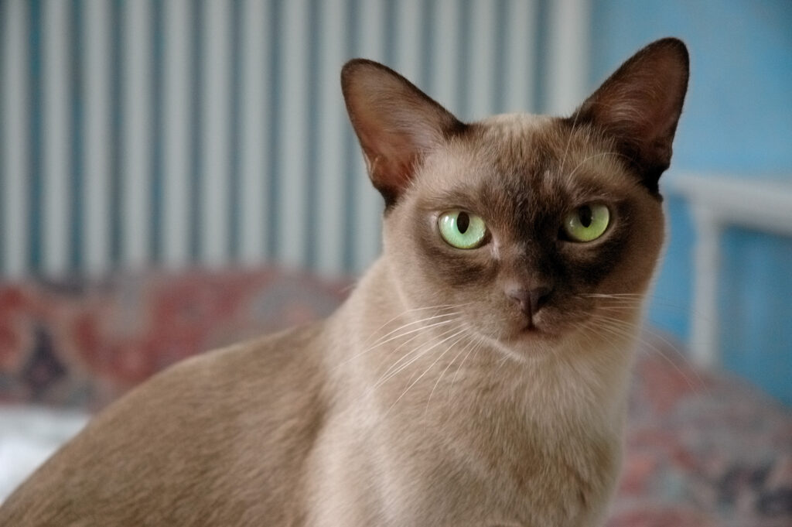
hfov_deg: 19.5
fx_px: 2308
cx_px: 396
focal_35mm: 105
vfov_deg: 13.0
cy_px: 264
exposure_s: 1/30
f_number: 4.5
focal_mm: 70
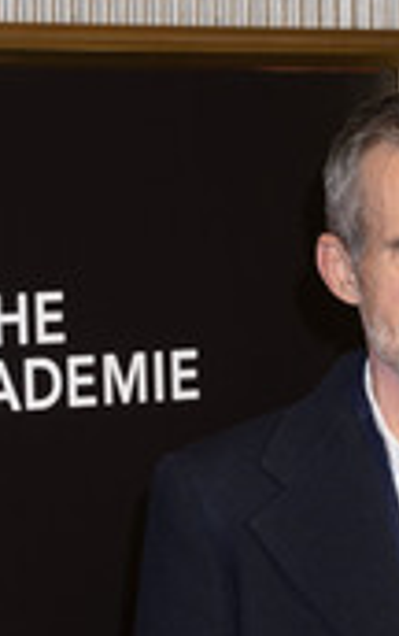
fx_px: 3468
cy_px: 466
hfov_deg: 6.6
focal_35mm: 200
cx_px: 238
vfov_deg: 10.5
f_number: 7.1
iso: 1600
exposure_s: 1/200
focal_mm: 75
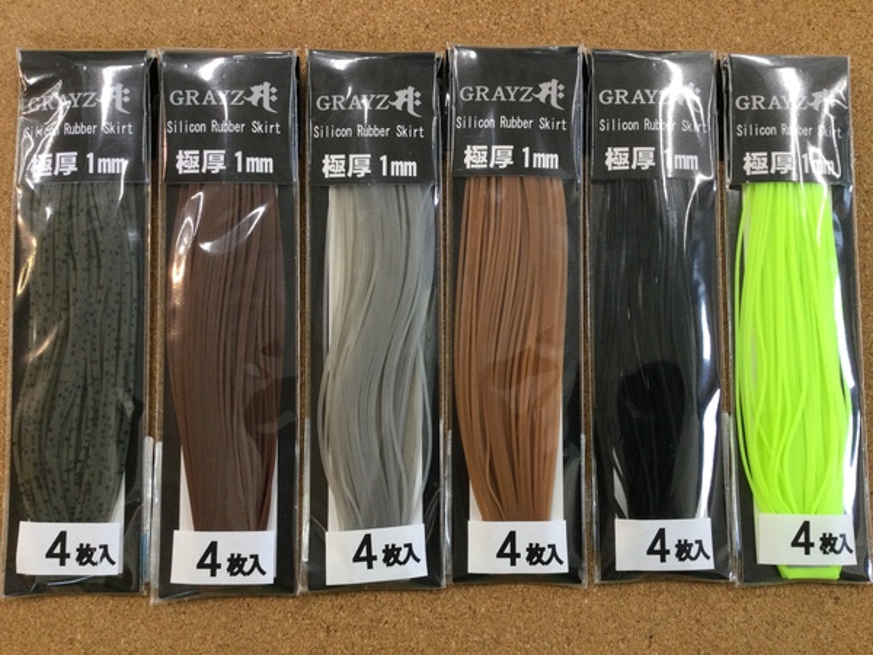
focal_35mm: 31
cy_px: 328
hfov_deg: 58.4
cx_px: 436
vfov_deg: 45.4
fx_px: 782
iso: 40
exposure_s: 1/30
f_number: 2.4
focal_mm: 3.3
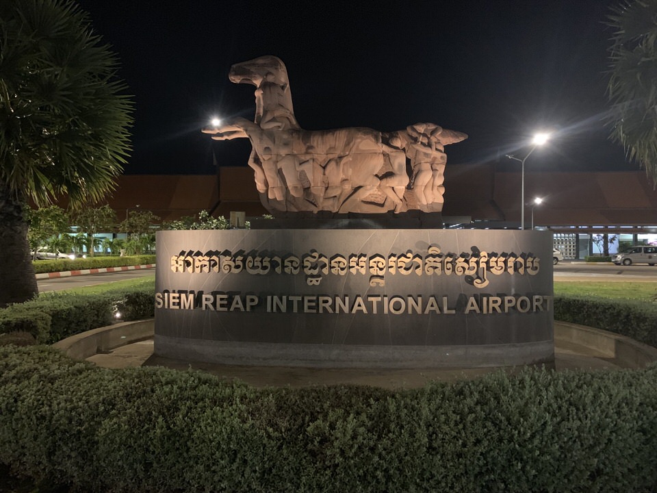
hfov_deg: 67.3
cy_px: 246
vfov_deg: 53.1
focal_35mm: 26
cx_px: 328
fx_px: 493
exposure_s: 1/17
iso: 800
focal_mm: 4.25
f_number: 1.8
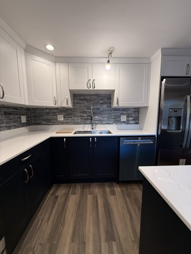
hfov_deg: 85.7
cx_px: 96
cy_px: 127
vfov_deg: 102.1
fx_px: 103
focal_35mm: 14
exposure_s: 1/120
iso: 320
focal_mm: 2.22
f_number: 2.2
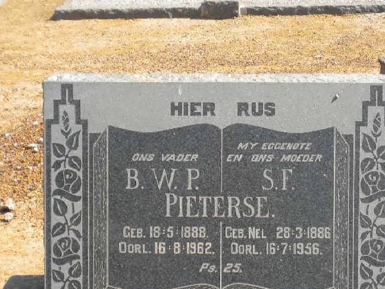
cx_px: 225
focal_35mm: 76
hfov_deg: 25.6
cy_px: 203
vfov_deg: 19.3
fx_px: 846
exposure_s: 1/266
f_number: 4.9
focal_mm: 7.4
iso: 80
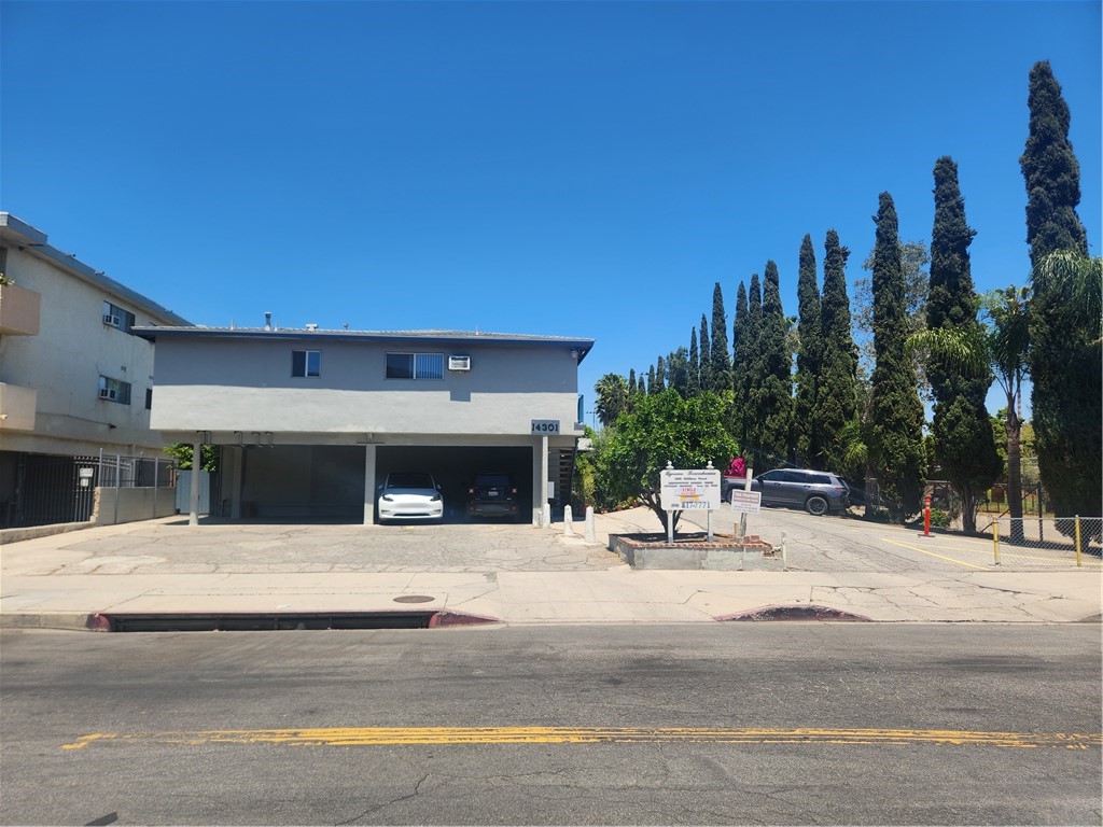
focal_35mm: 23
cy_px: 414
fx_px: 733
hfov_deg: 73.9
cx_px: 552
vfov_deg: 58.9
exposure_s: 1/1601
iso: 20
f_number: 1.8
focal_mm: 5.4
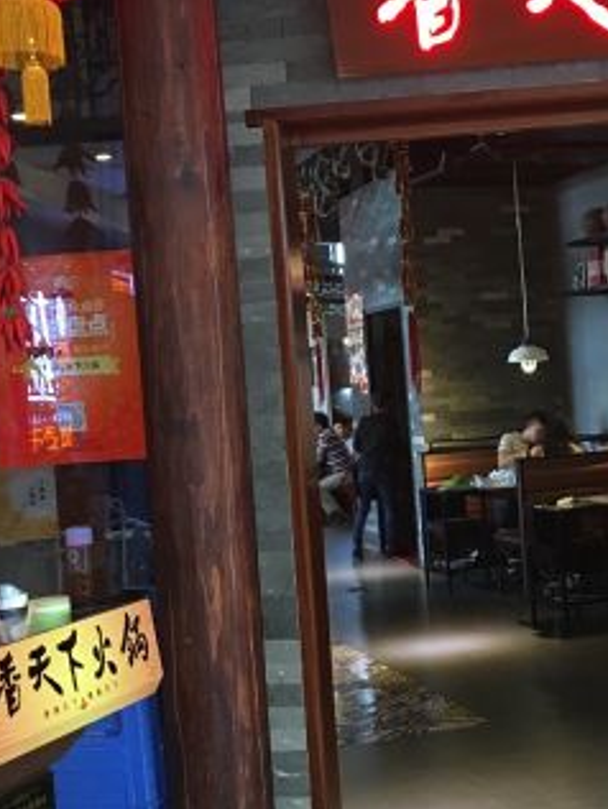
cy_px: 401
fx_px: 1498
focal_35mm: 64
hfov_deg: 22.2
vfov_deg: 30.3
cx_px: 589
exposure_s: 1/17
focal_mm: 4.15
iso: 80
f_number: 2.2
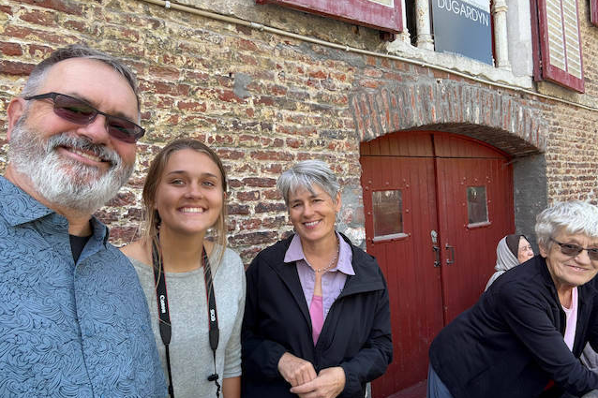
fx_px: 399
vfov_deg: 53.1
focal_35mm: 24
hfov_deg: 73.8
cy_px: 207
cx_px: 299
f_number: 1.9
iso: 20
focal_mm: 2.69
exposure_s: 1/121
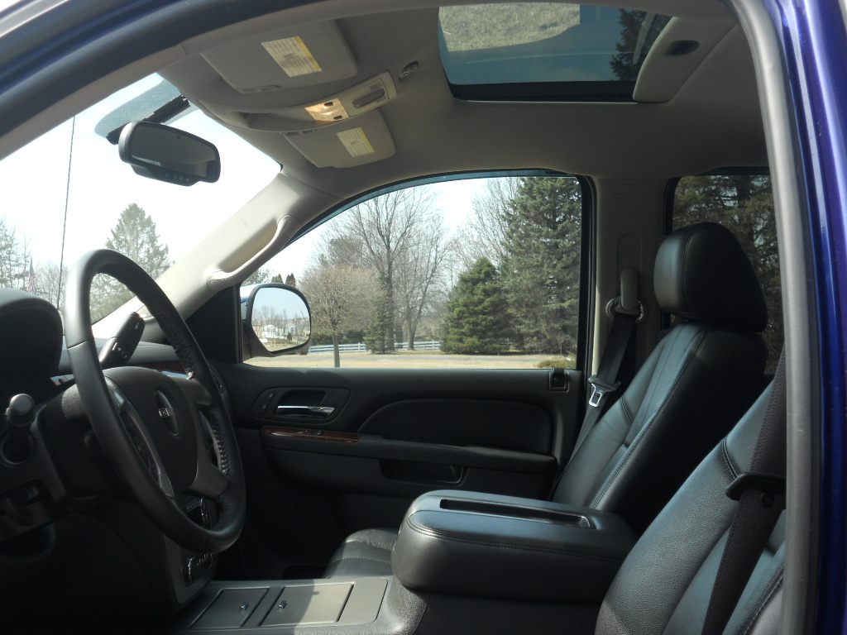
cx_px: 424
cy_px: 318
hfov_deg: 41.2
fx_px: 1126
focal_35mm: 46
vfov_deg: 31.5
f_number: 4.3
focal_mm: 8.2
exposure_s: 1/160
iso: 80
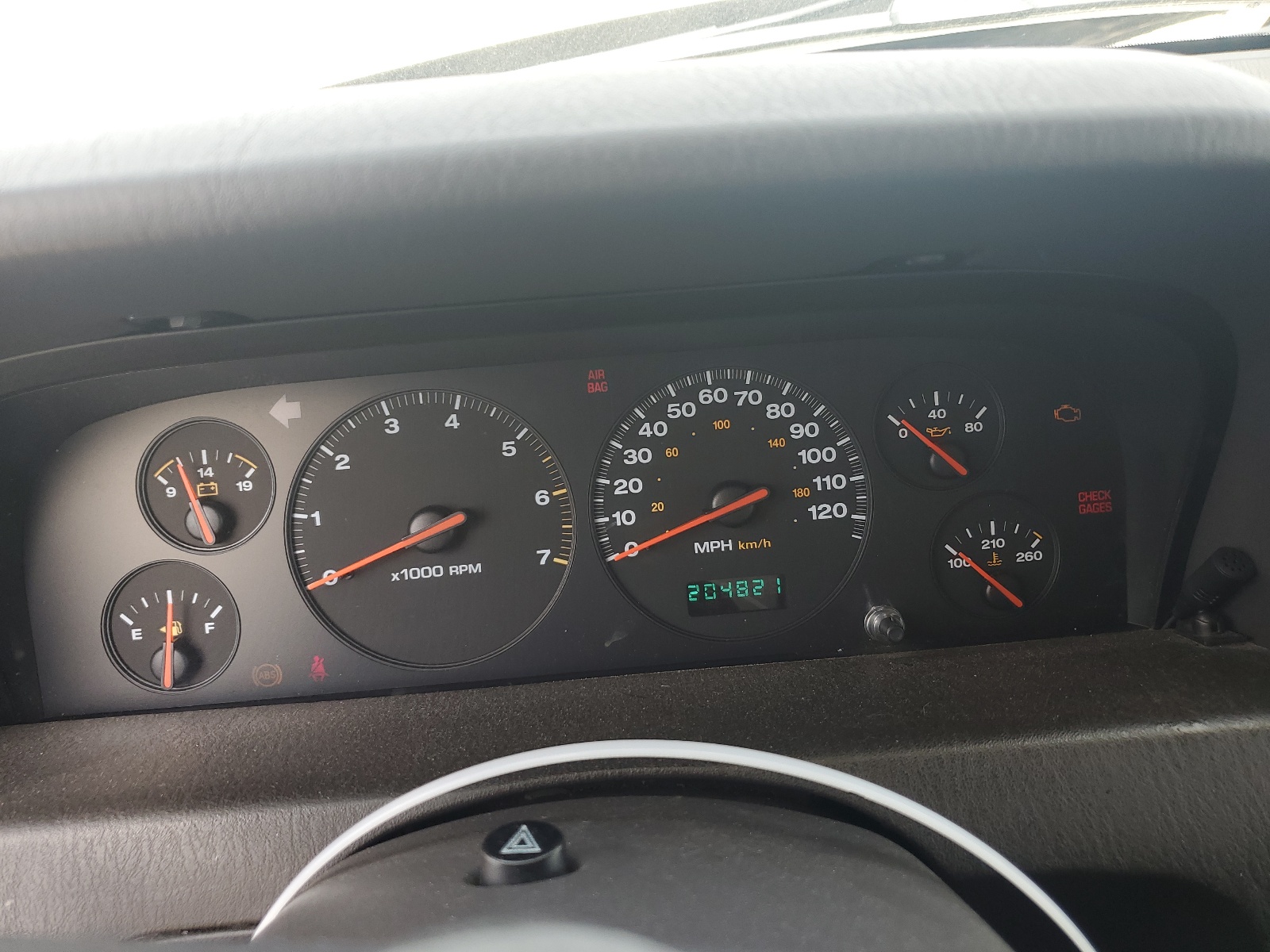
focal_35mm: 26
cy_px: 476
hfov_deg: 67.3
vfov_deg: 53.1
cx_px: 635
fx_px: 954
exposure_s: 1/154
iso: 50
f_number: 1.5
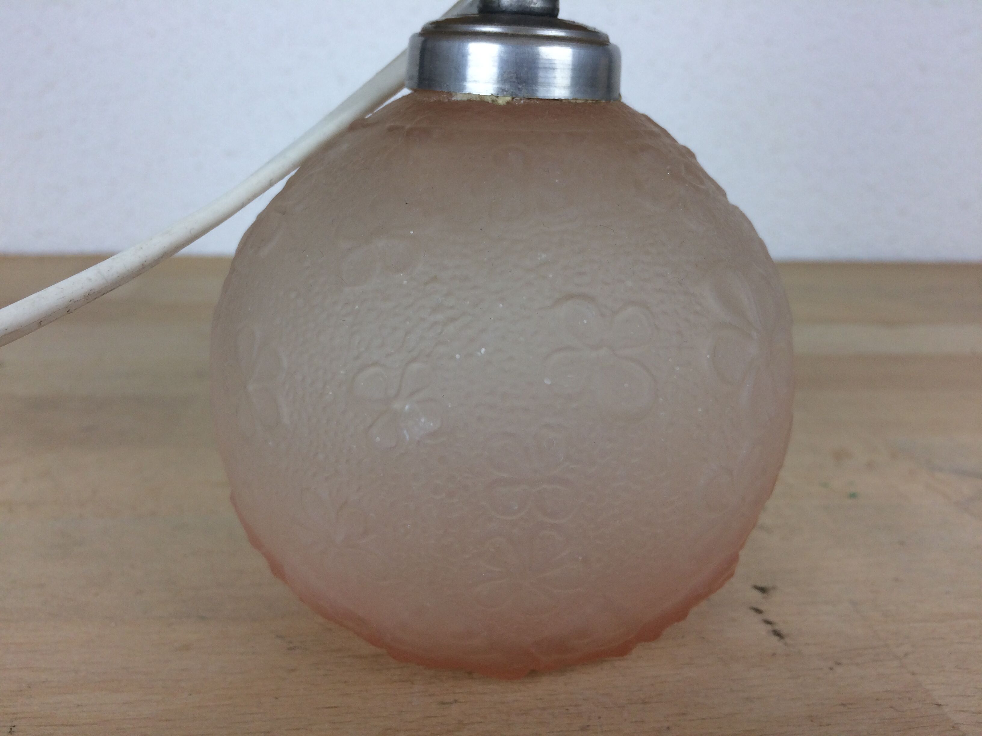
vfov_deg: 48.2
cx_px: 491
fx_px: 823
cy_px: 368
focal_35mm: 29
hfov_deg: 61.7
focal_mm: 4.15
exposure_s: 1/100
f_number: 2.2
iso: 50
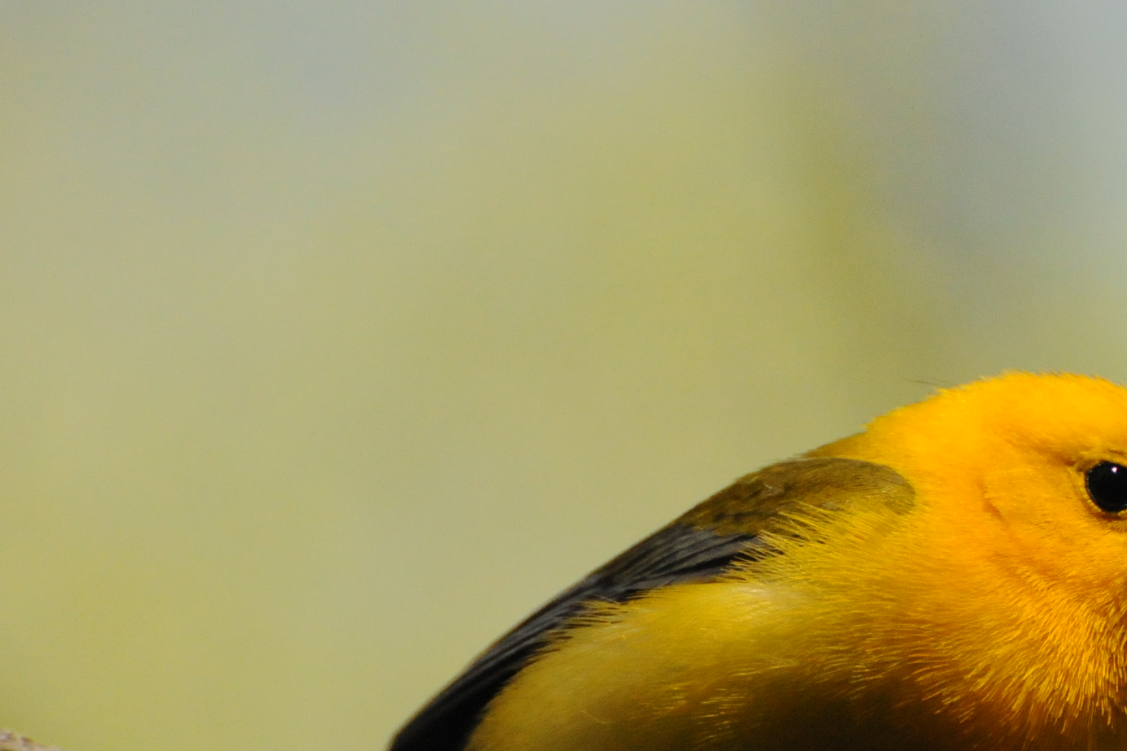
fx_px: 34869
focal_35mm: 1114
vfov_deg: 1.2
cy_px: 446
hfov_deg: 1.9
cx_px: 1096
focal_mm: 300
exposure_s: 1/3200
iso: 1600
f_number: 5.6
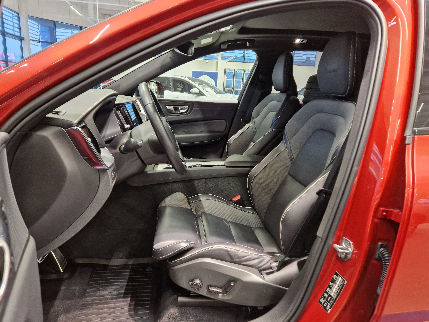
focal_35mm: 24
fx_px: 297
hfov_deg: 71.6
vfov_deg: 56.8
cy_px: 162
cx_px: 213
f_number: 1.8
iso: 500
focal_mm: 5.4
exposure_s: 1/100
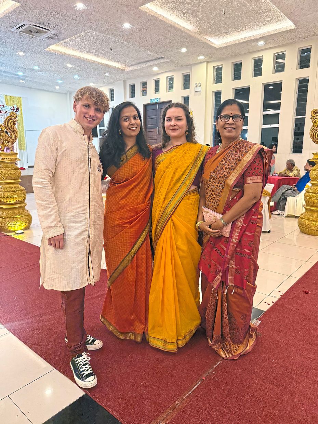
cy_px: 212
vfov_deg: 71.6
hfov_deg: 56.8
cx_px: 159
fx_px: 294
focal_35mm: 24
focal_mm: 6.76
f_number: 1.78
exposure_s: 1/100
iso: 400
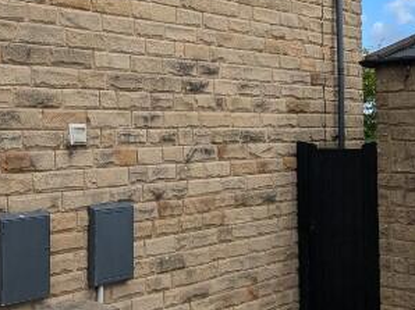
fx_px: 659
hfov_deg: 34.4
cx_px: 120
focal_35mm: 55
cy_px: 113
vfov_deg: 26.4
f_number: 2.2
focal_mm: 2.35
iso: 49
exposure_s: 1/1056
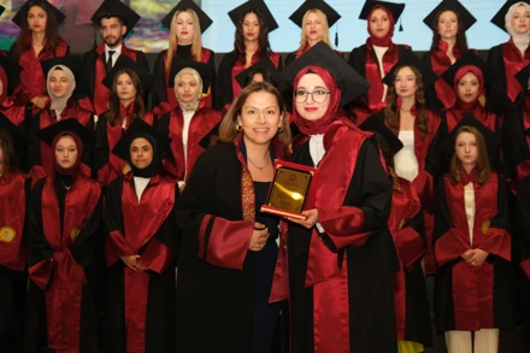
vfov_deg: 24.6
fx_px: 809
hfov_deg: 36.3
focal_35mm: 55
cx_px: 265
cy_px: 176
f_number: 2.8
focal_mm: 36.5
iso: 1600
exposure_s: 1/160
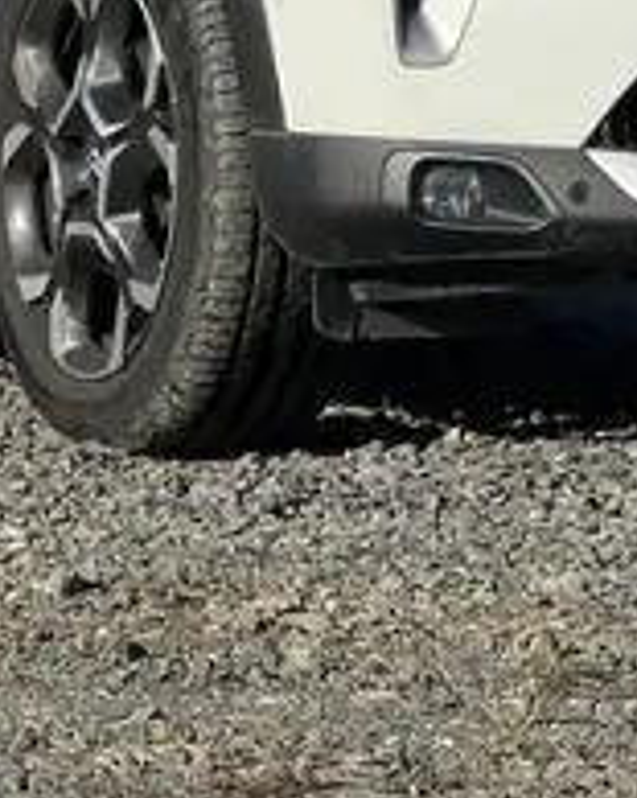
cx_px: 415
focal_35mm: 331
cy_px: -331
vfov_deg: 5.8
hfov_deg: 4.7
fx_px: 7806
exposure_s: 1/951
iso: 32
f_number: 2.8
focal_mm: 9
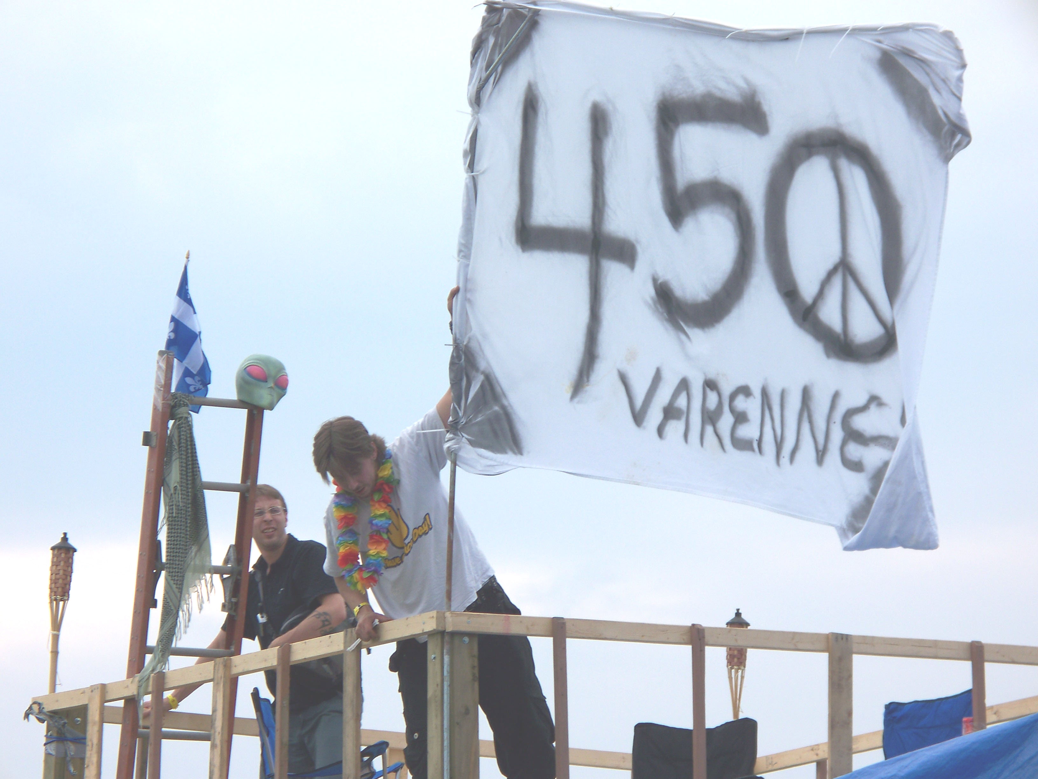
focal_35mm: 180
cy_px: 390
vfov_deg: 8.2
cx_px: 519
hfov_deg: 11.0
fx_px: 5398
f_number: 5.1
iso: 80
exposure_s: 1/200
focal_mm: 37.7
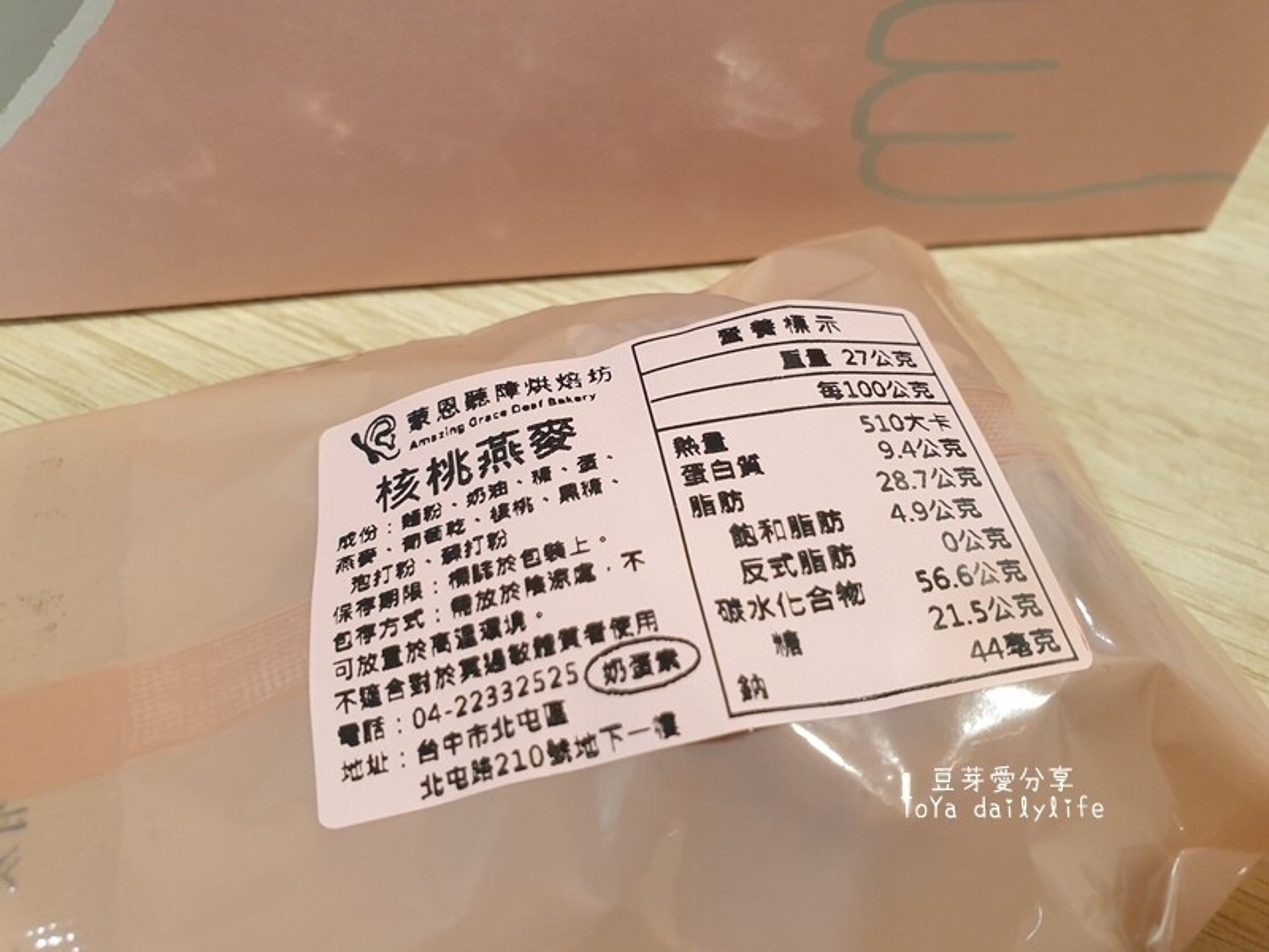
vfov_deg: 53.1
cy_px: 476
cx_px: 634
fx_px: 953
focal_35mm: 26
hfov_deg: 67.3
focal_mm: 4.3
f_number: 2.4
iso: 320
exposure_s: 1/40
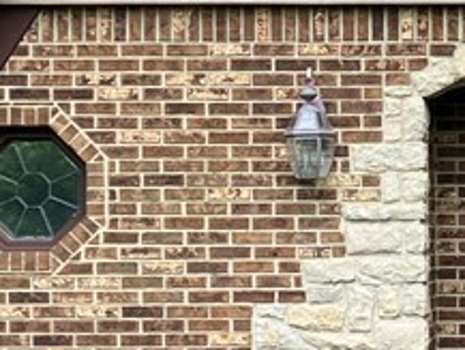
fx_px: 1774
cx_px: 544
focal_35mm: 132
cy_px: 256
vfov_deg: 11.2
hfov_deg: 14.5
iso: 32
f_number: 1.8
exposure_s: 1/294
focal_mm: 3.99
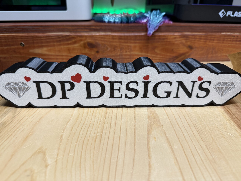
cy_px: 90
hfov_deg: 71.6
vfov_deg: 56.8
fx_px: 167
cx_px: 120
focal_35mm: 24
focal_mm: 6.76
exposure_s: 1/120
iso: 160
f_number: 1.78
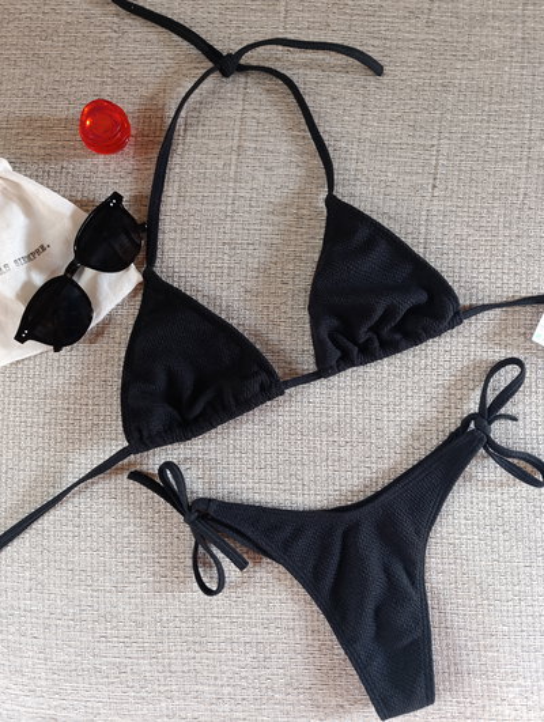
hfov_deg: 59.0
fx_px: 481
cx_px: 272
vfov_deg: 73.8
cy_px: 361
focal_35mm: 23
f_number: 1.6
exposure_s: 1/50
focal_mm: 6.14
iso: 640
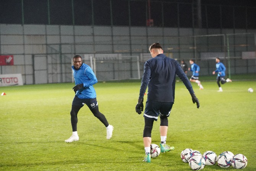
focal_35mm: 115
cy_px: 86
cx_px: 128
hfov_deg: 17.8
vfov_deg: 11.9
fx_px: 818
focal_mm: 115
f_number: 4
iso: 6400
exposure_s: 1/200
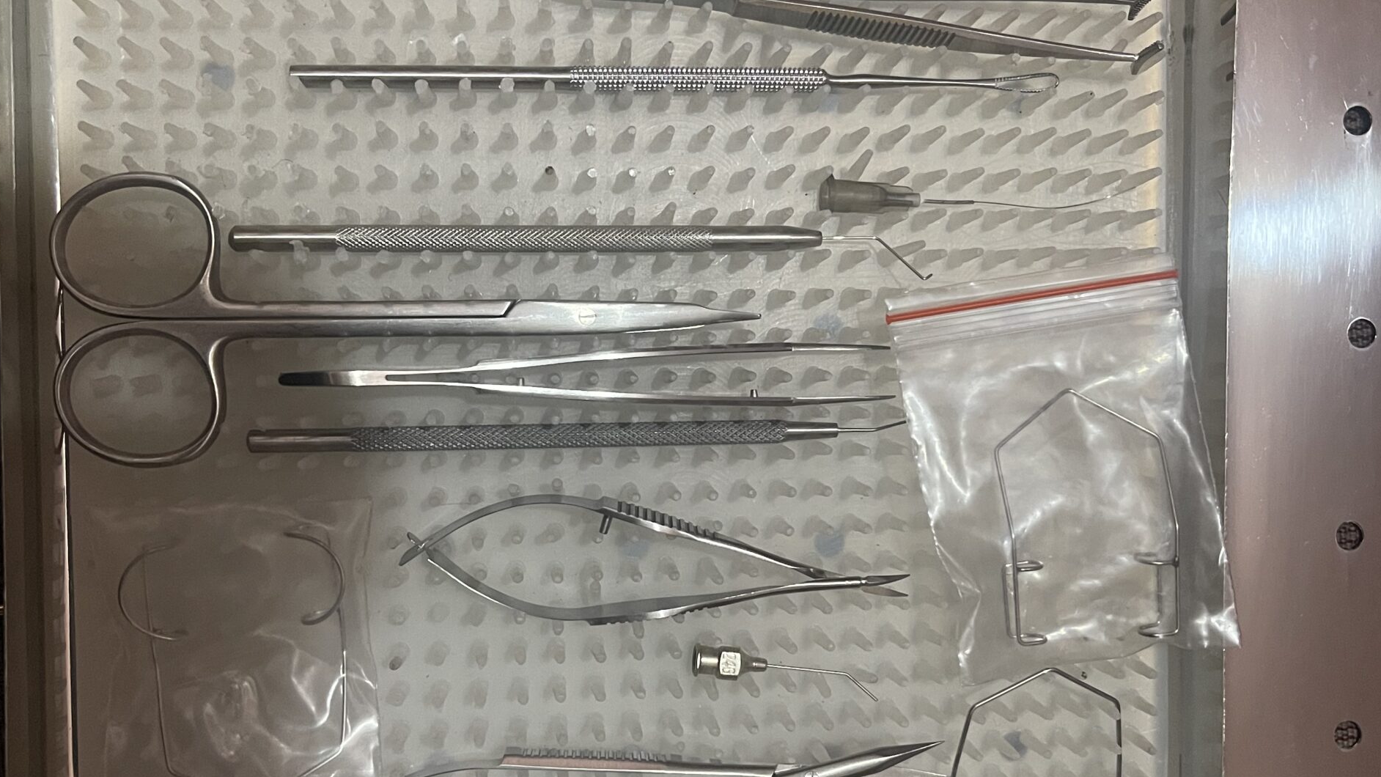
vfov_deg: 31.9
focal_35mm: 37
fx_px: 1355
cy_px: 457
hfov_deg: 54.0
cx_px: 681
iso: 500
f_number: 1.6
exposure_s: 1/51
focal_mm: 5.1
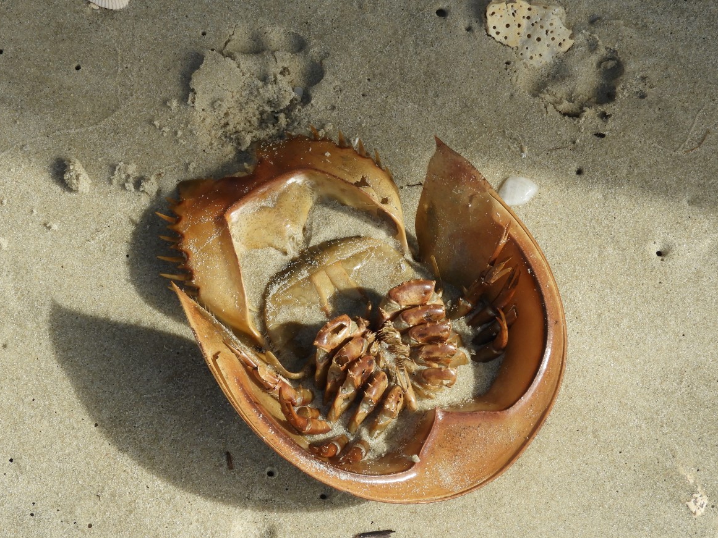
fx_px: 3215
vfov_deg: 9.6
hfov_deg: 12.7
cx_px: 321
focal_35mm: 155
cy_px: 284
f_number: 5
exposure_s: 1/320
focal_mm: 22.4
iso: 100
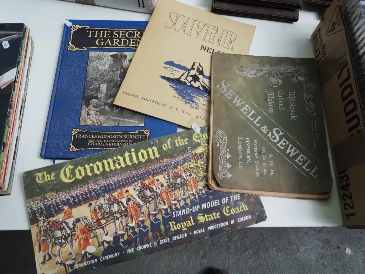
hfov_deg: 67.3
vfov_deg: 53.1
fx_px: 274
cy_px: 137
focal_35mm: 26
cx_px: 182
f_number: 5.6
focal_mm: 13
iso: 2500
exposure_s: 1/250
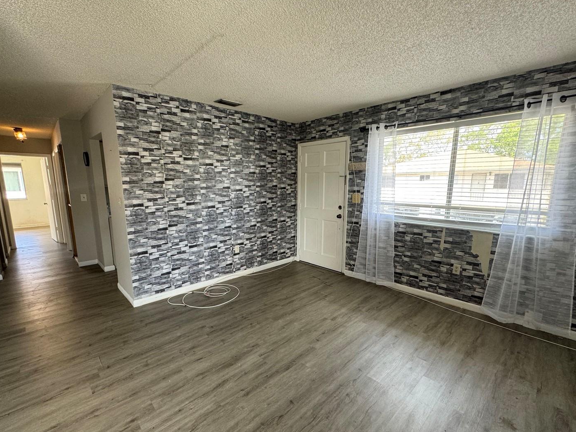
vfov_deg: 78.0
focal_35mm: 16
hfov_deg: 94.5
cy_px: 229
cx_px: 287
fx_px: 266
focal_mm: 2.22
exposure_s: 1/99
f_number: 2.2
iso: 160
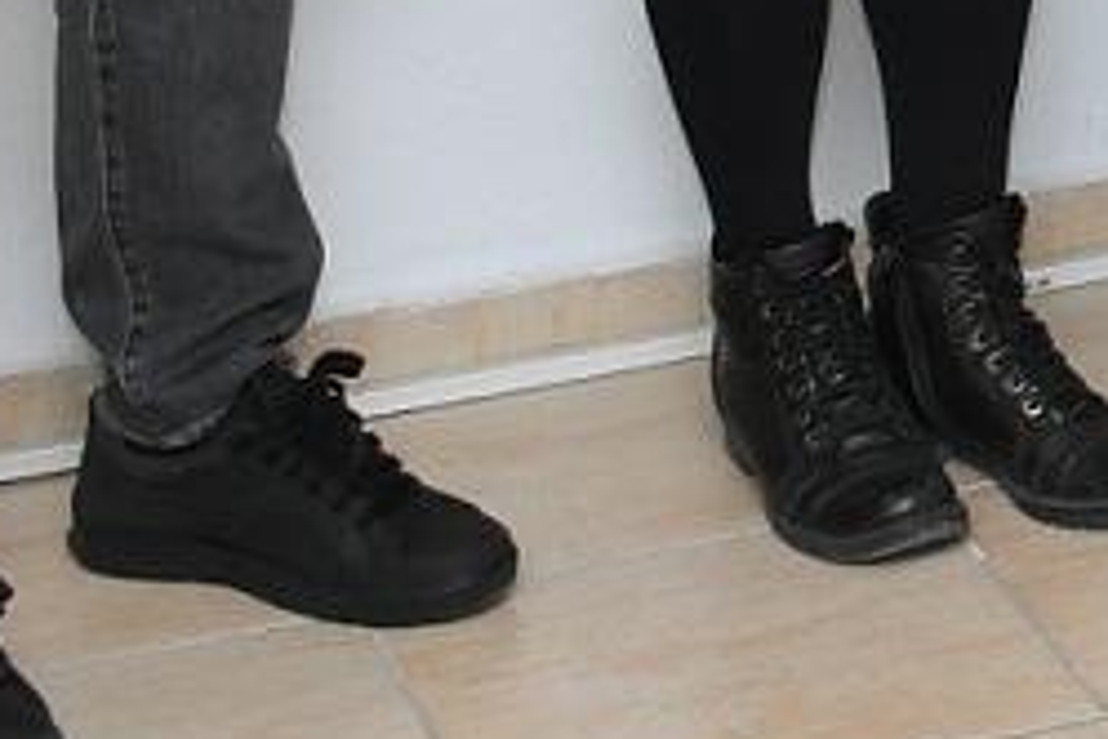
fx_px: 5570
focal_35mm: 181
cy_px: -1211
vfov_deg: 7.0
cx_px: 2525
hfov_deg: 10.1
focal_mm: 18
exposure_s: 1/60
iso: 100
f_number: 4
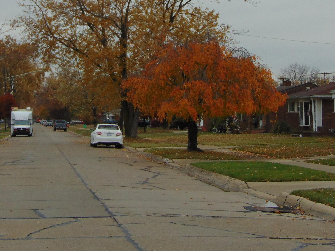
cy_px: 27
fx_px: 1171
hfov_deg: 16.3
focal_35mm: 121
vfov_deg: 12.2
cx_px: 127
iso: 80
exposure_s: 1/500
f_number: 3.6
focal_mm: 10.8
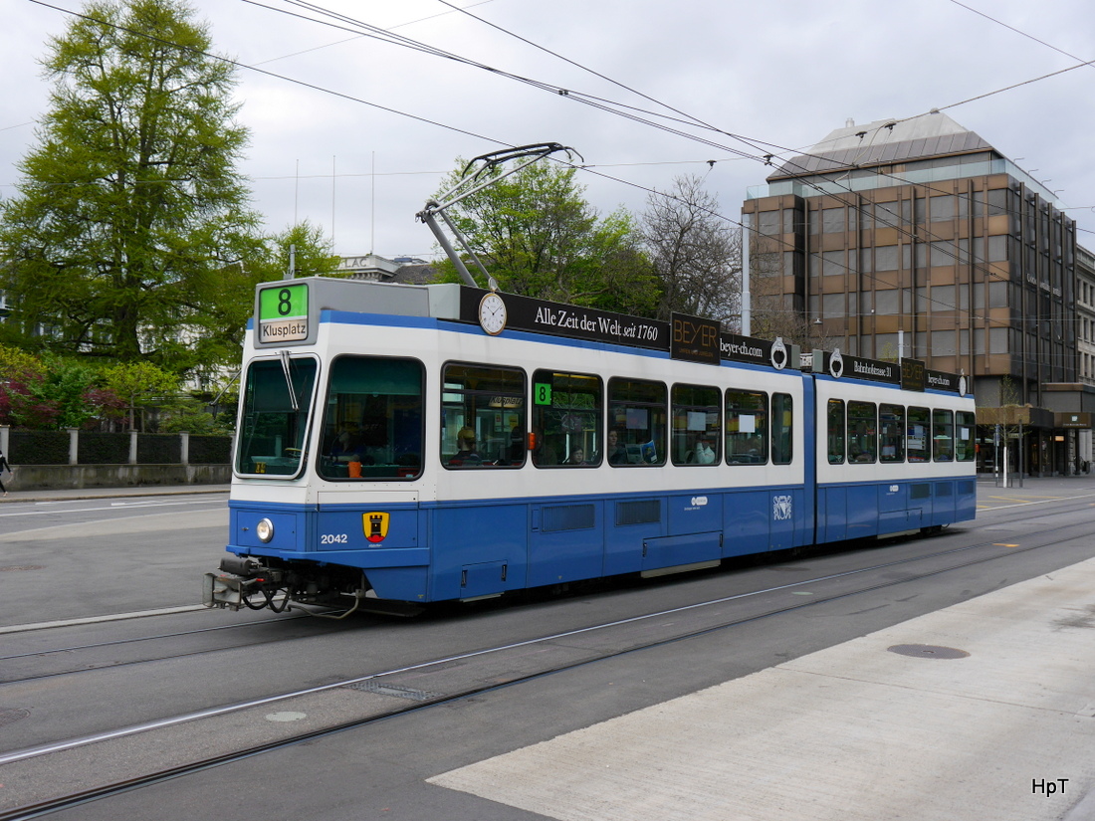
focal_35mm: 36
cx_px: 548
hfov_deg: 51.4
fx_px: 1139
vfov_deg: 39.7
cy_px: 410
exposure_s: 1/200
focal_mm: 18
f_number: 5.6
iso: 160
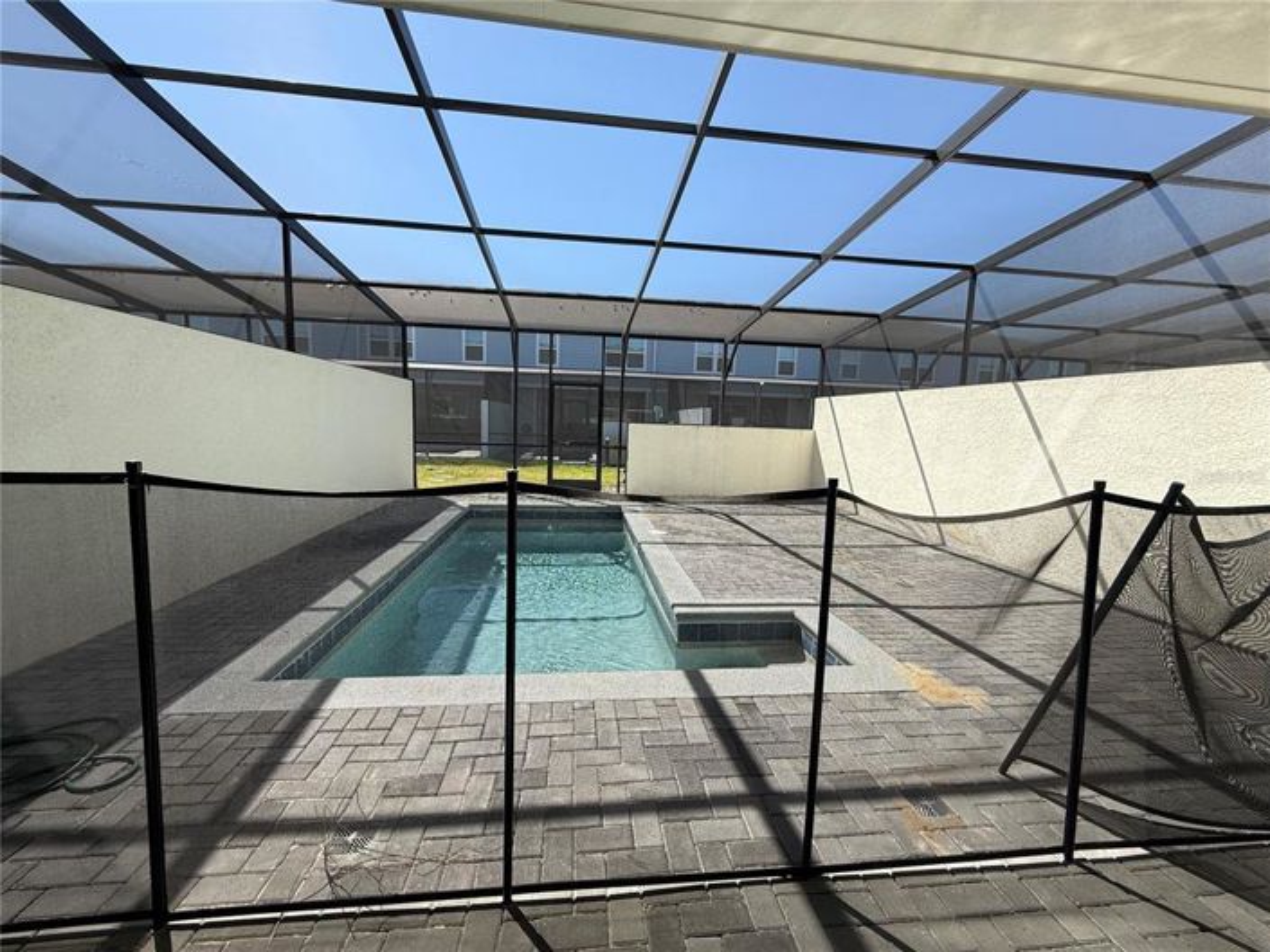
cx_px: 635
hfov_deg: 102.1
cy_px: 476
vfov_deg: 85.6
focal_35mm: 14
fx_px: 513
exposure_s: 1/876
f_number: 2.2
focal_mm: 2.22
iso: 50
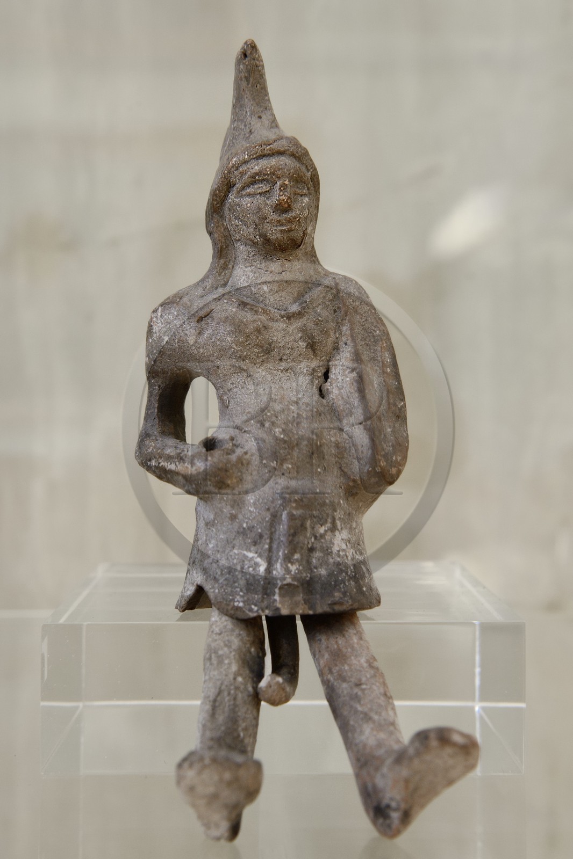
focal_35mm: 50
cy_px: 430
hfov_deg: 27.0
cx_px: 286
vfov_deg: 39.6
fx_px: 1194
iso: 800
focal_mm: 50
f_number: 10
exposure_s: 1/20
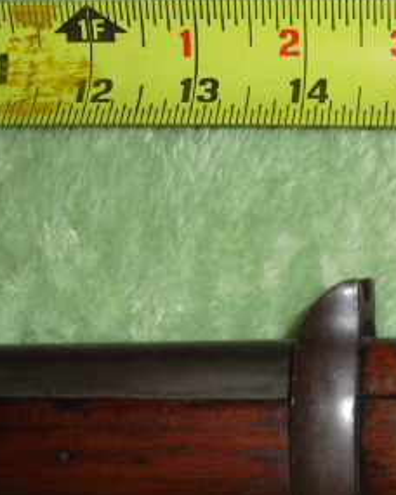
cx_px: 389
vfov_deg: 24.0
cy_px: 339
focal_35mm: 79
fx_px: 1157
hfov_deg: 18.9
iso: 100
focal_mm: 6.3
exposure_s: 1/60
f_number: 3.1
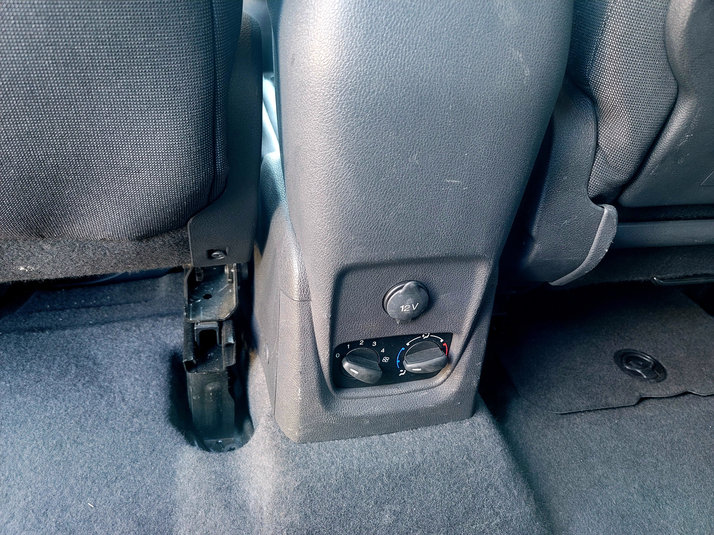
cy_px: 268
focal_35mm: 25
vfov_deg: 54.9
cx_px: 357
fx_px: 516
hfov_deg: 69.4
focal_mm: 7
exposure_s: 1/40
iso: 640
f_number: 1.8
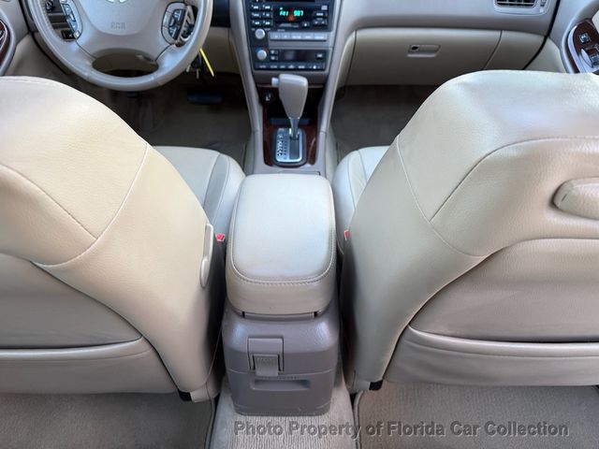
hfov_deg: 71.6
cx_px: 300
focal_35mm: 24
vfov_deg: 56.8
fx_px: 415
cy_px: 224
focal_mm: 6.76
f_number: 1.78
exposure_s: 1/121
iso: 160
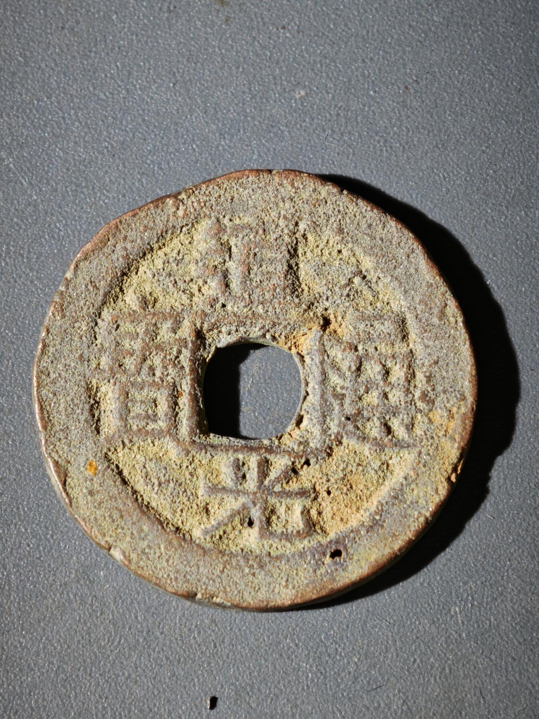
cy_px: 360
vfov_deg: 17.3
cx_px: 270
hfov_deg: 13.0
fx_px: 2367
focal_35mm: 114
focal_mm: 9
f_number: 2
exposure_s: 1/108
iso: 320
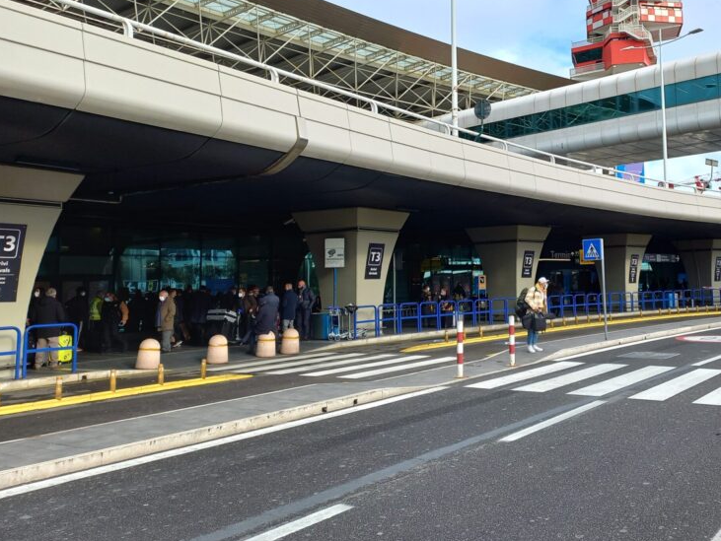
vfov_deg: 40.5
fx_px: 729
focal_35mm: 35
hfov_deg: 51.3
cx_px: 500
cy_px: 206
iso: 50
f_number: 1.8
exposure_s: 1/372
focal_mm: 4.65
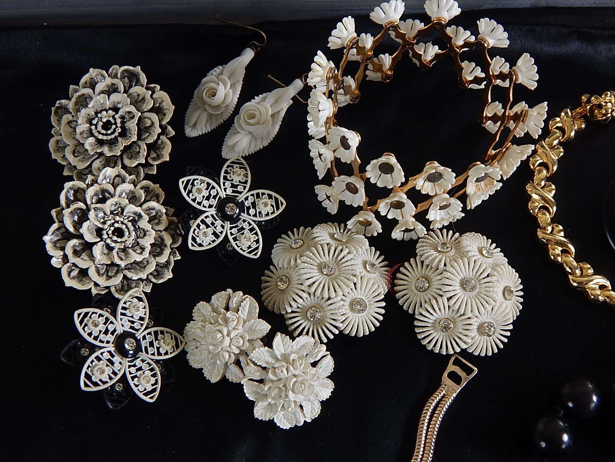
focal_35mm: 43
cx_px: 308
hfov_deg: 43.9
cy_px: 231
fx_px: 764
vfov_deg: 33.6
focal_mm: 7.7
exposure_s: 1/40
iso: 125
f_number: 3.6
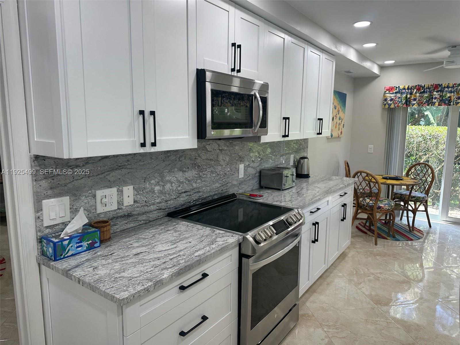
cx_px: 230
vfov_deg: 56.8
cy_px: 172
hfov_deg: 71.6
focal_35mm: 24
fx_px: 319
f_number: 1.78
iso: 80
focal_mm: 6.86
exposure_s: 1/120
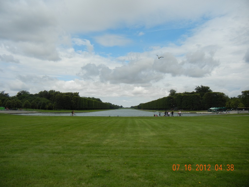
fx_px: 216
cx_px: 124
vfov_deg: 46.8
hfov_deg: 60.0
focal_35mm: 30
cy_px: 94
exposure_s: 1/473
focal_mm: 5.4
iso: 160
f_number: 7
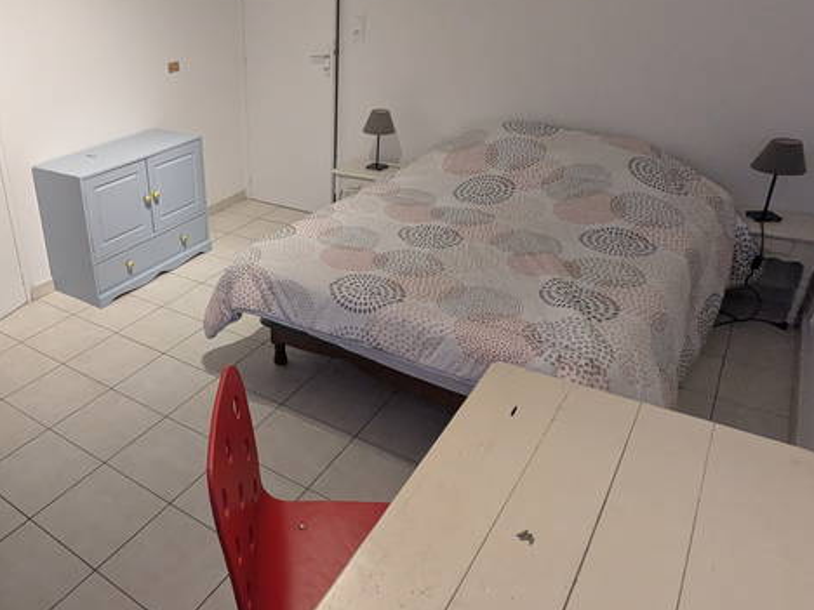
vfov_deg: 51.2
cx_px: 210
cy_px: 266
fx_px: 635
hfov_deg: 61.9
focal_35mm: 27
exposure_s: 1/100
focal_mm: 2.35
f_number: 2.2
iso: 811
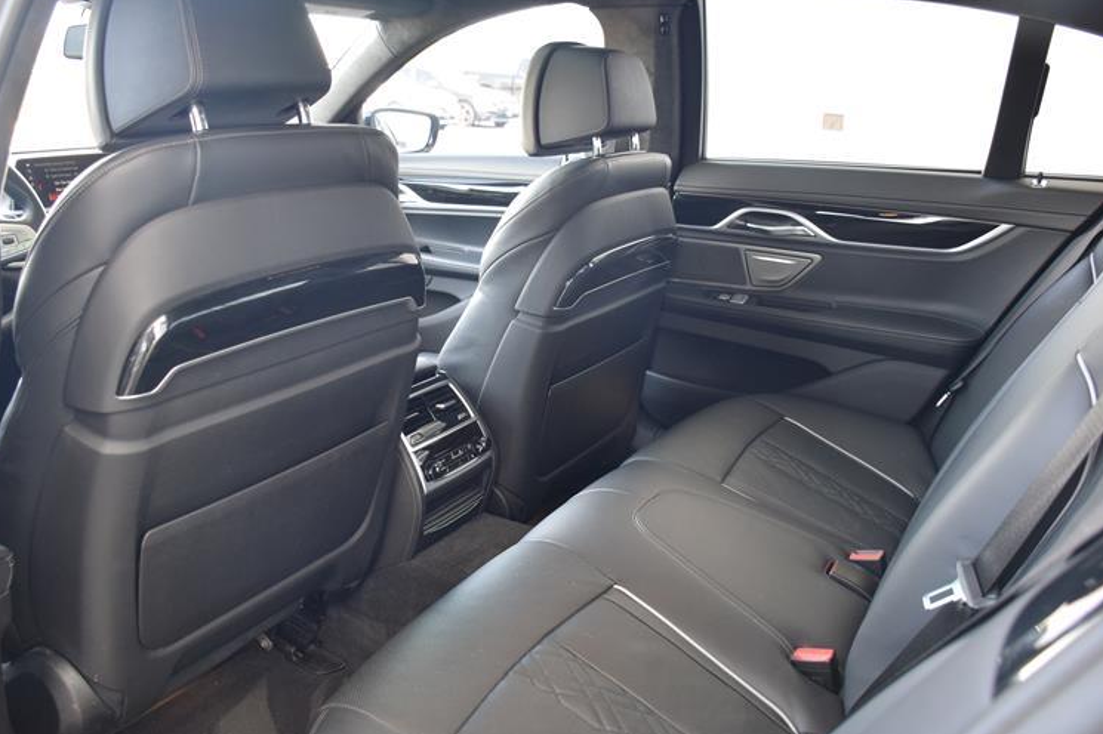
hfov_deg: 63.7
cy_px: 381
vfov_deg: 44.9
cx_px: 530
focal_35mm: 29
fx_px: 888
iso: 1000
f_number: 3.5
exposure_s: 1/60
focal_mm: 18
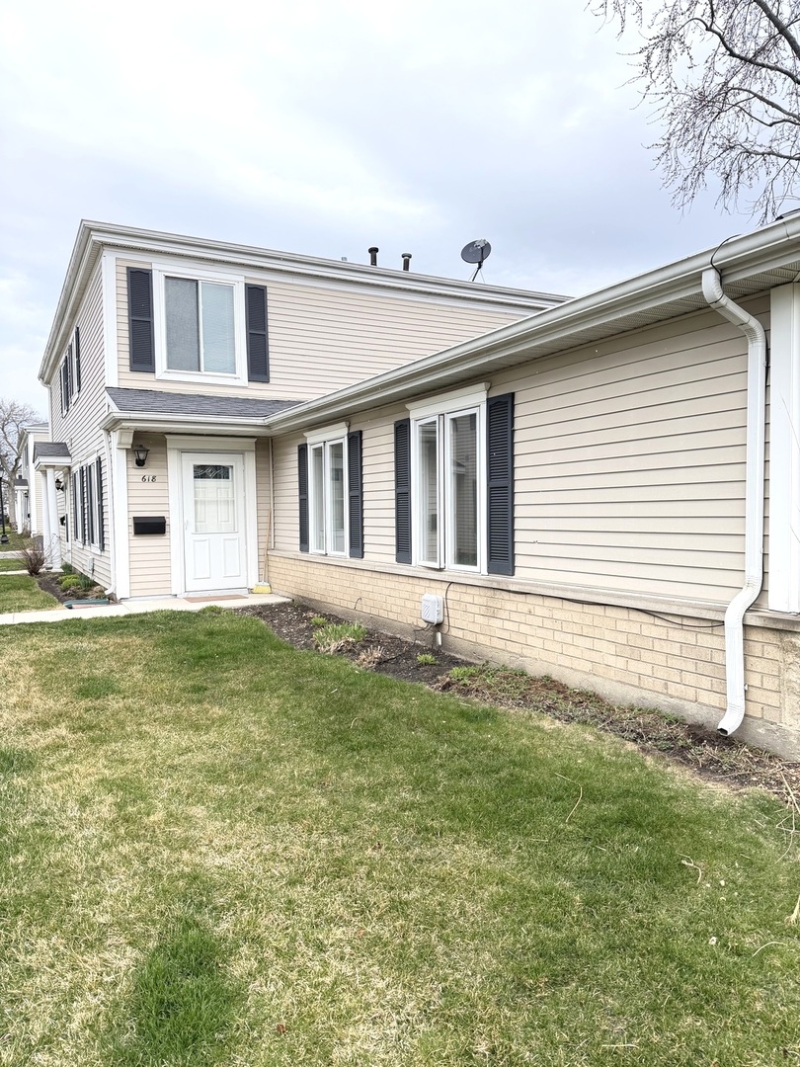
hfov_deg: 56.8
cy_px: 534
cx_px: 400
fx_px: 740
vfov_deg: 71.6
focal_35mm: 24
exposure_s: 1/393
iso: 100
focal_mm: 6.76
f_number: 1.78
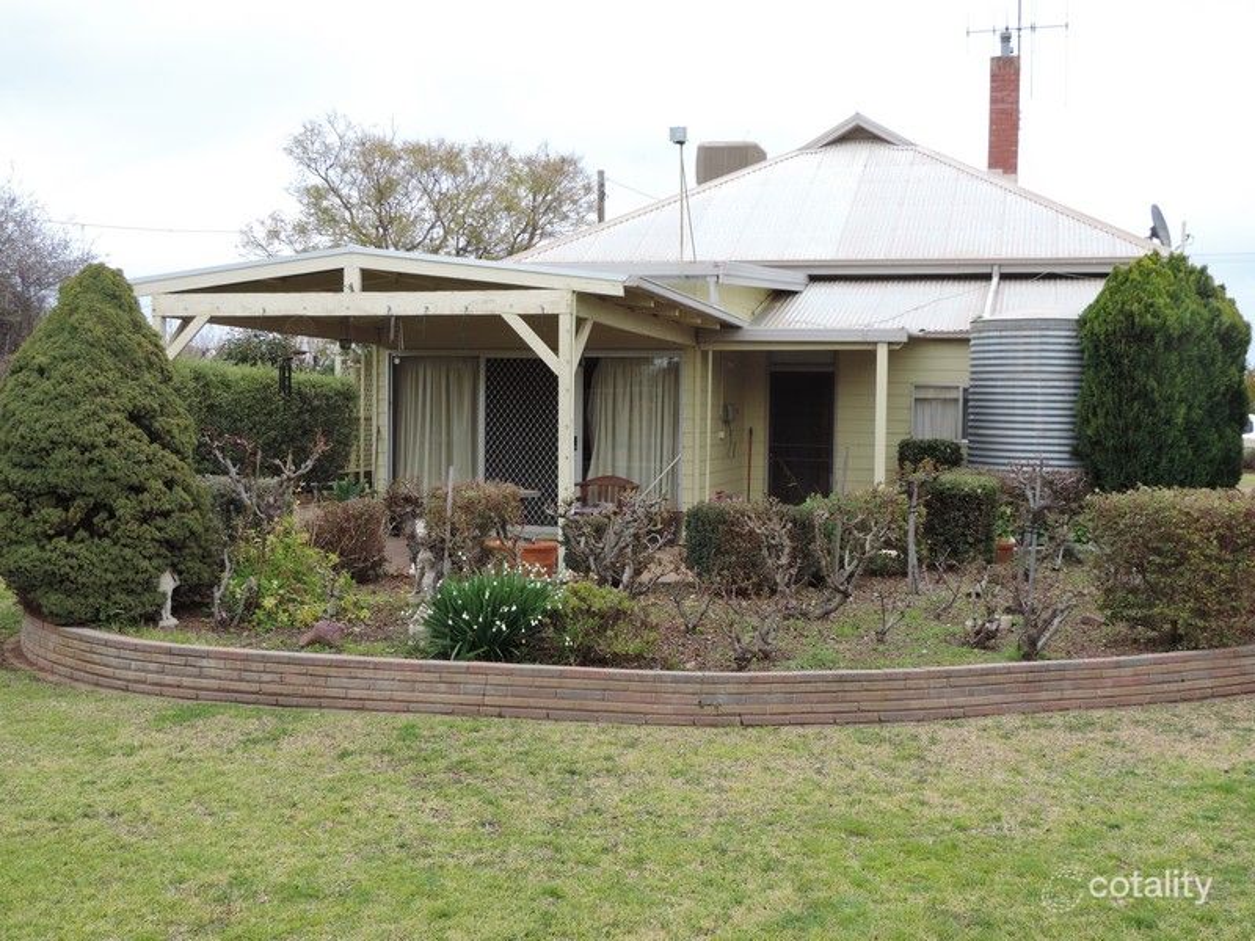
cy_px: 470
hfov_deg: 46.8
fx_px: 1450
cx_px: 628
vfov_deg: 36.0
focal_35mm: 40
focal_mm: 7.1
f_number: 3.3
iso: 80
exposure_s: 1/200
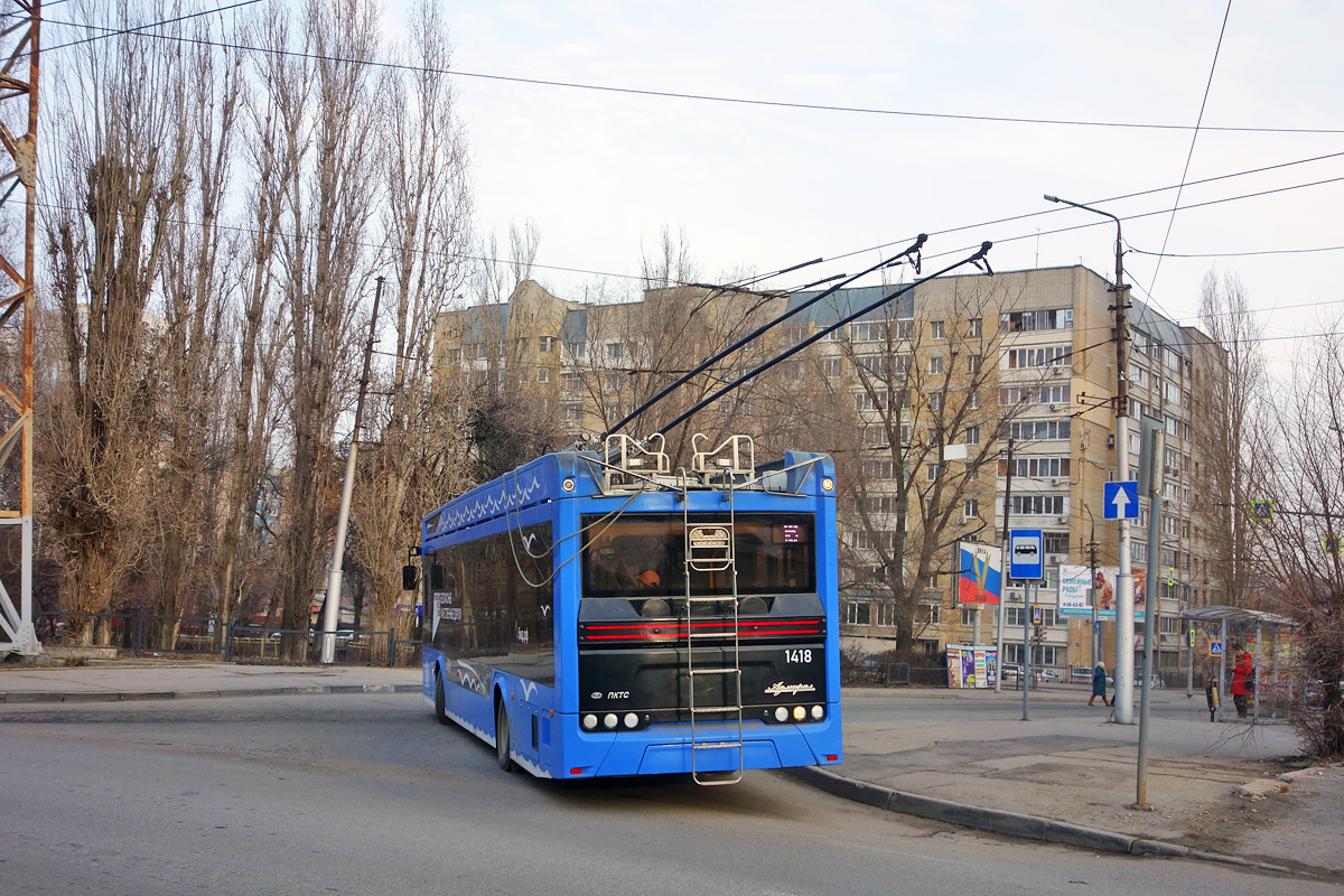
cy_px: 448
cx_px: 672
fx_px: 1493
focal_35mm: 40
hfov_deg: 48.5
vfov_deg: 33.4
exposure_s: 1/500
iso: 160
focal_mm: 14.75
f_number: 2.8
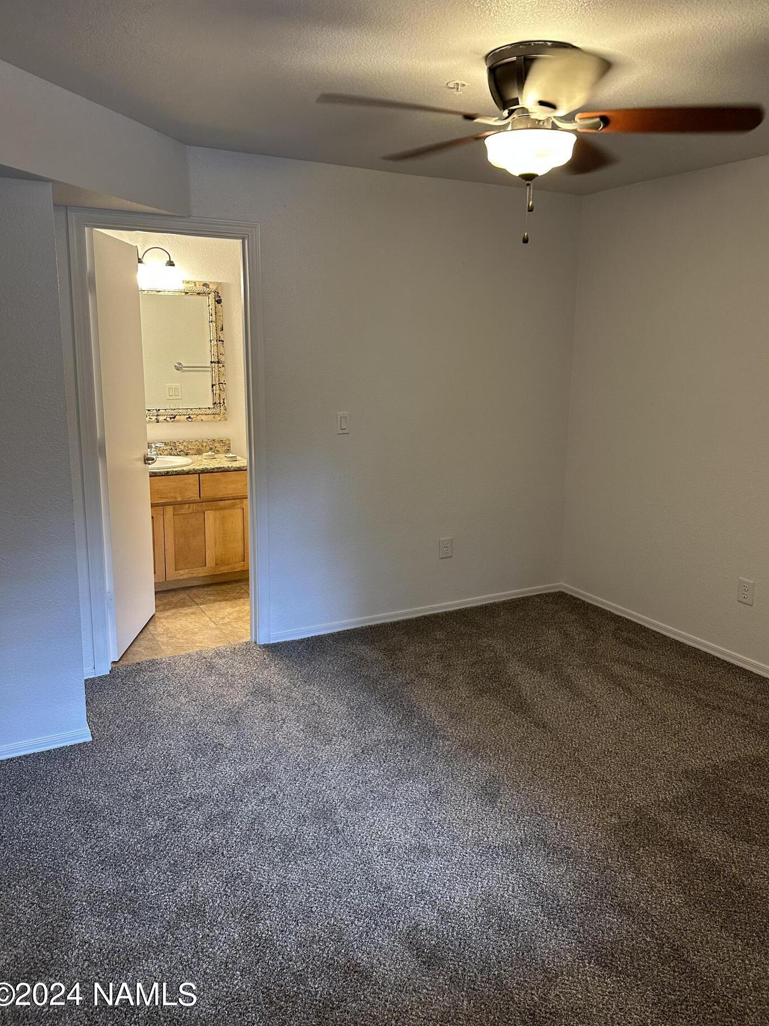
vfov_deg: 67.3
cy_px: 490
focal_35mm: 26
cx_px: 405
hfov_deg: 53.0
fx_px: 770
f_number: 1.78
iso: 250
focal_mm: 6.86
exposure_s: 1/60
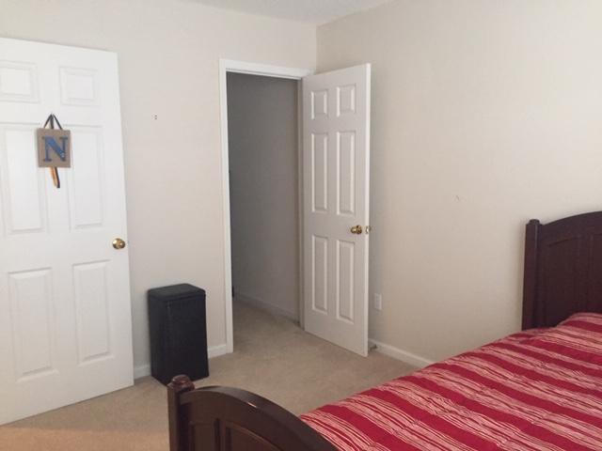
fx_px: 504
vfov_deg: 48.2
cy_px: 226
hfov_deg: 61.7
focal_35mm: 29
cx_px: 301
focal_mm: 4.15
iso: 250
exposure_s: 1/20
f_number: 2.2
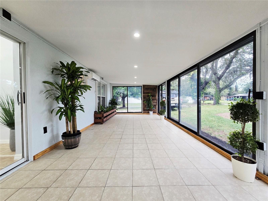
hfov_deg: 106.2
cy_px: 100
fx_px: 101
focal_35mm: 13
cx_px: 134
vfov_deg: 89.9
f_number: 2.2
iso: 200
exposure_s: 1/60.2
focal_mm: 2.2
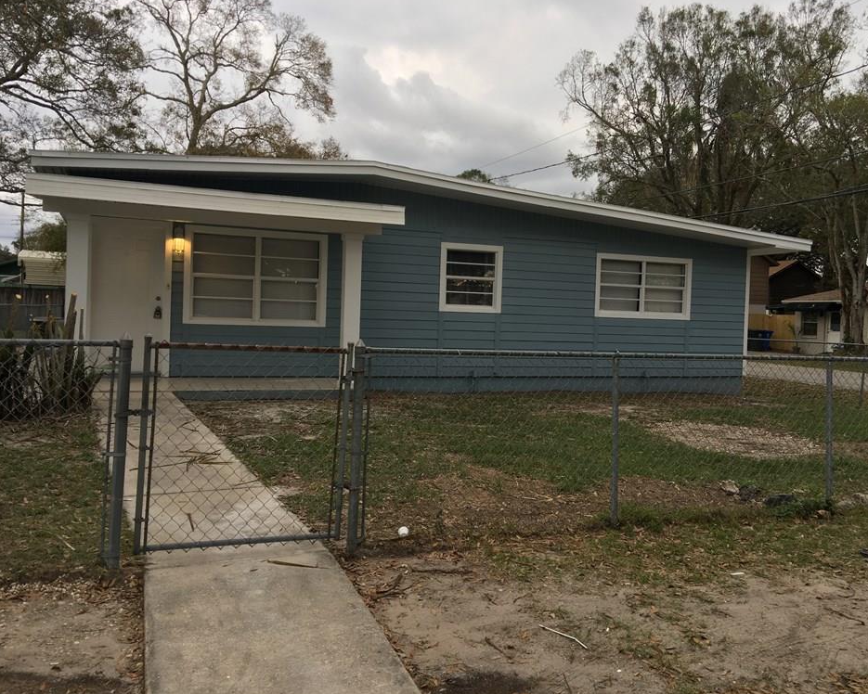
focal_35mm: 31
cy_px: 346
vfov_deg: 47.1
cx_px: 458
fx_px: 796
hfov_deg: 57.1
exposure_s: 1/150
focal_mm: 4.15
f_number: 2.2
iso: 25
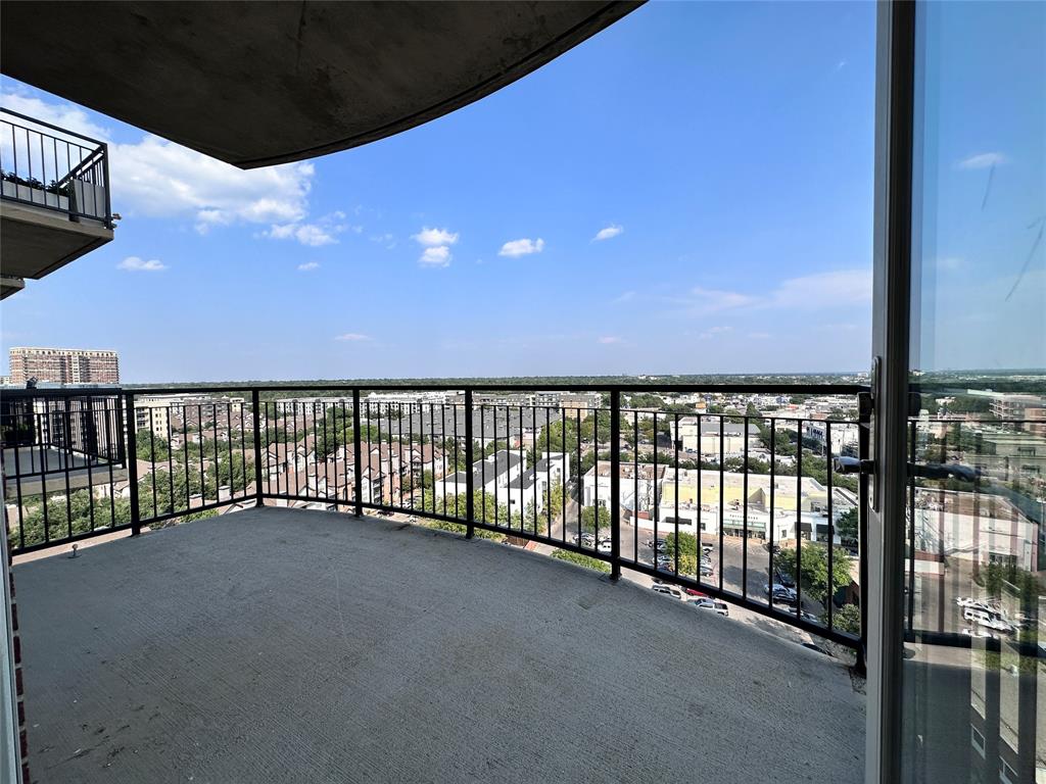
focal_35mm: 14
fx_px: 423
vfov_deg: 85.7
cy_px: 392
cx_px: 523
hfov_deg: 102.1
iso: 50
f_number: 2.2
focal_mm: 2.22
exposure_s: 1/2451
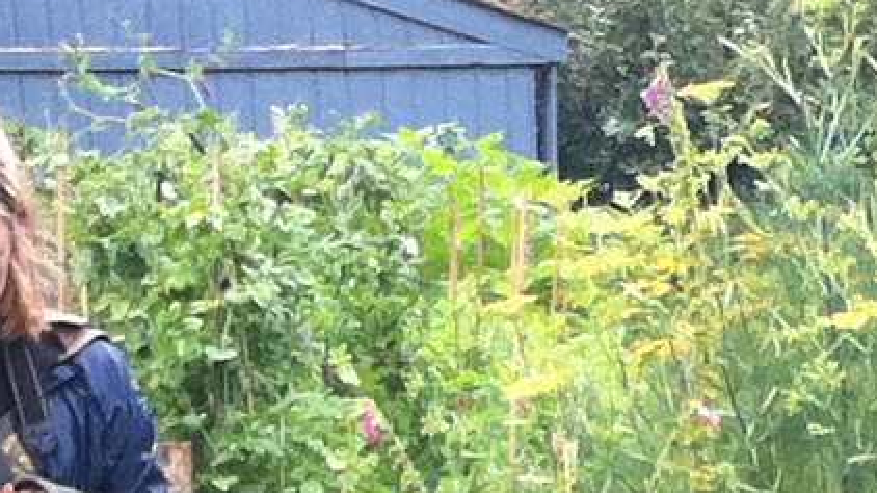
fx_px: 5439
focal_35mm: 234
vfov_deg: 5.1
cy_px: 915
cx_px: 1189
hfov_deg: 9.0
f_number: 2.8
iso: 100
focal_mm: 3.85
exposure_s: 1/120
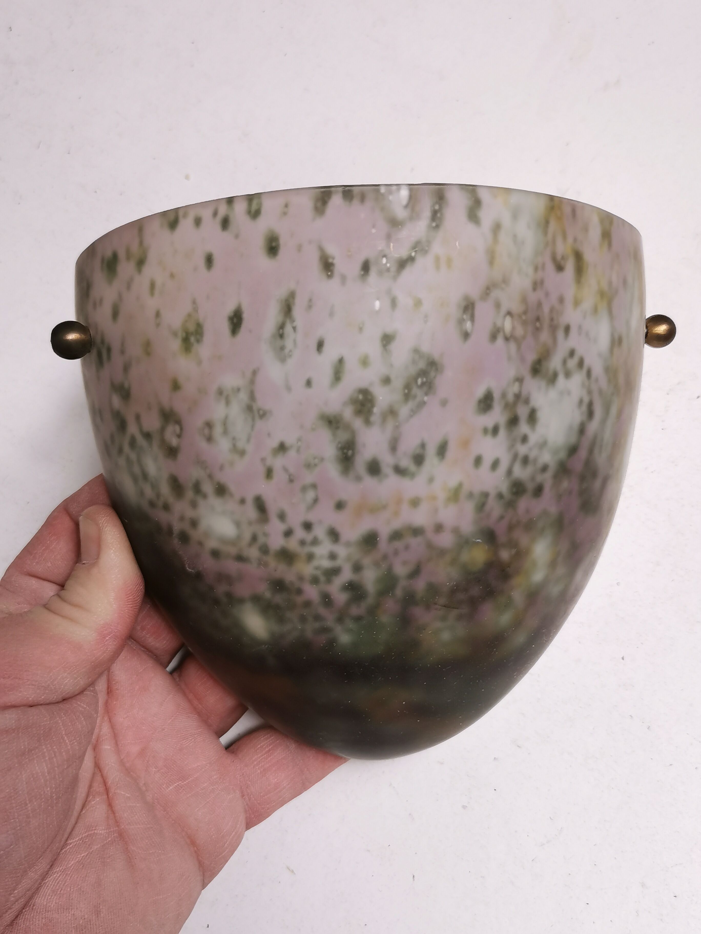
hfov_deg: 38.7
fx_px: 999
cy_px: 467
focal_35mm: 37
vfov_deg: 50.1
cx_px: 350
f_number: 1.8
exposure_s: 1/100
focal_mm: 5.58
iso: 80
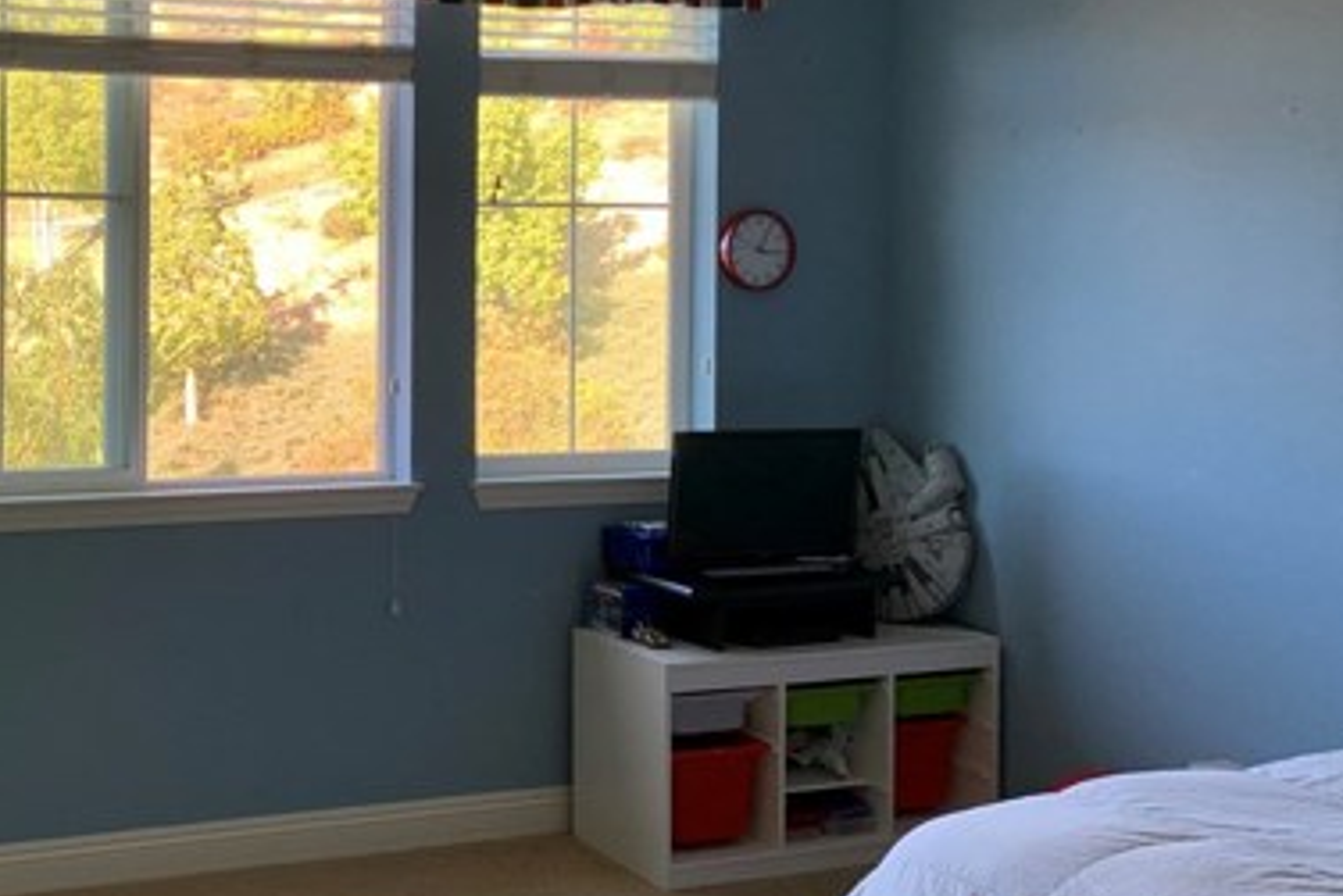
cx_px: 282
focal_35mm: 46
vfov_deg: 29.1
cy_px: 321
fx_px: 1717
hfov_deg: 41.0
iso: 40
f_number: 1.8
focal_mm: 4.25
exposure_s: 1/121
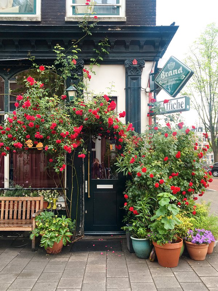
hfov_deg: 48.2
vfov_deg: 61.7
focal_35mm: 29
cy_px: 146
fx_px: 244
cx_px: 109
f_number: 2.2
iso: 25
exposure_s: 1/127
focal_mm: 4.15
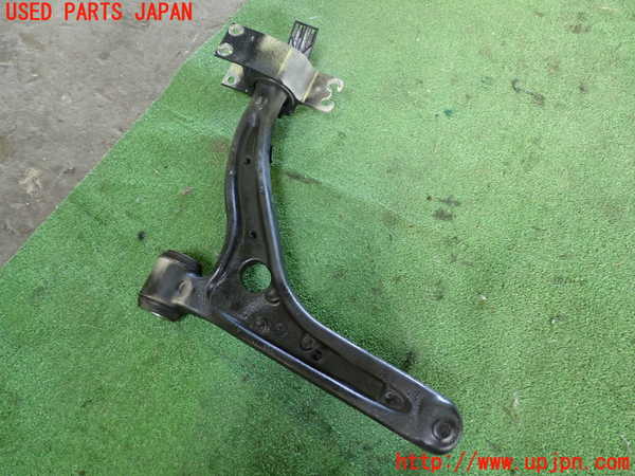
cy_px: 238
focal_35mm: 30
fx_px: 550
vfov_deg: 46.8
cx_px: 318
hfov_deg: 60.0
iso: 400
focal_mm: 5.4
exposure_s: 1/30
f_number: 2.3
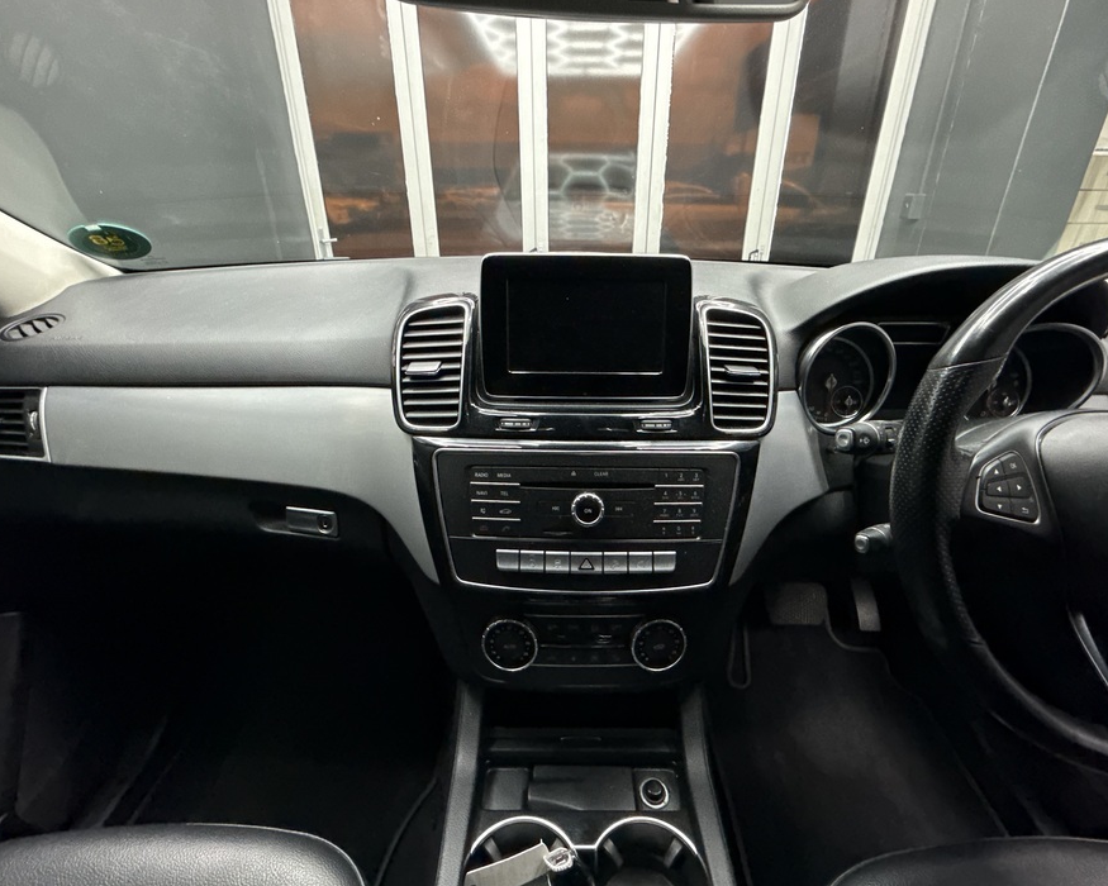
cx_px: 571
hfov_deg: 93.1
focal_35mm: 16
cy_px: 420
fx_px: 525
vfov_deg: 80.3
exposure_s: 1/50
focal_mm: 2.22
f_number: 2.2
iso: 800
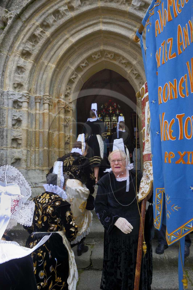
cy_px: 145
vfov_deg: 73.8
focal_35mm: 24
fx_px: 193
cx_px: 96
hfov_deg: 53.1
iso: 200
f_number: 10
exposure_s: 1/200
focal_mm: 24
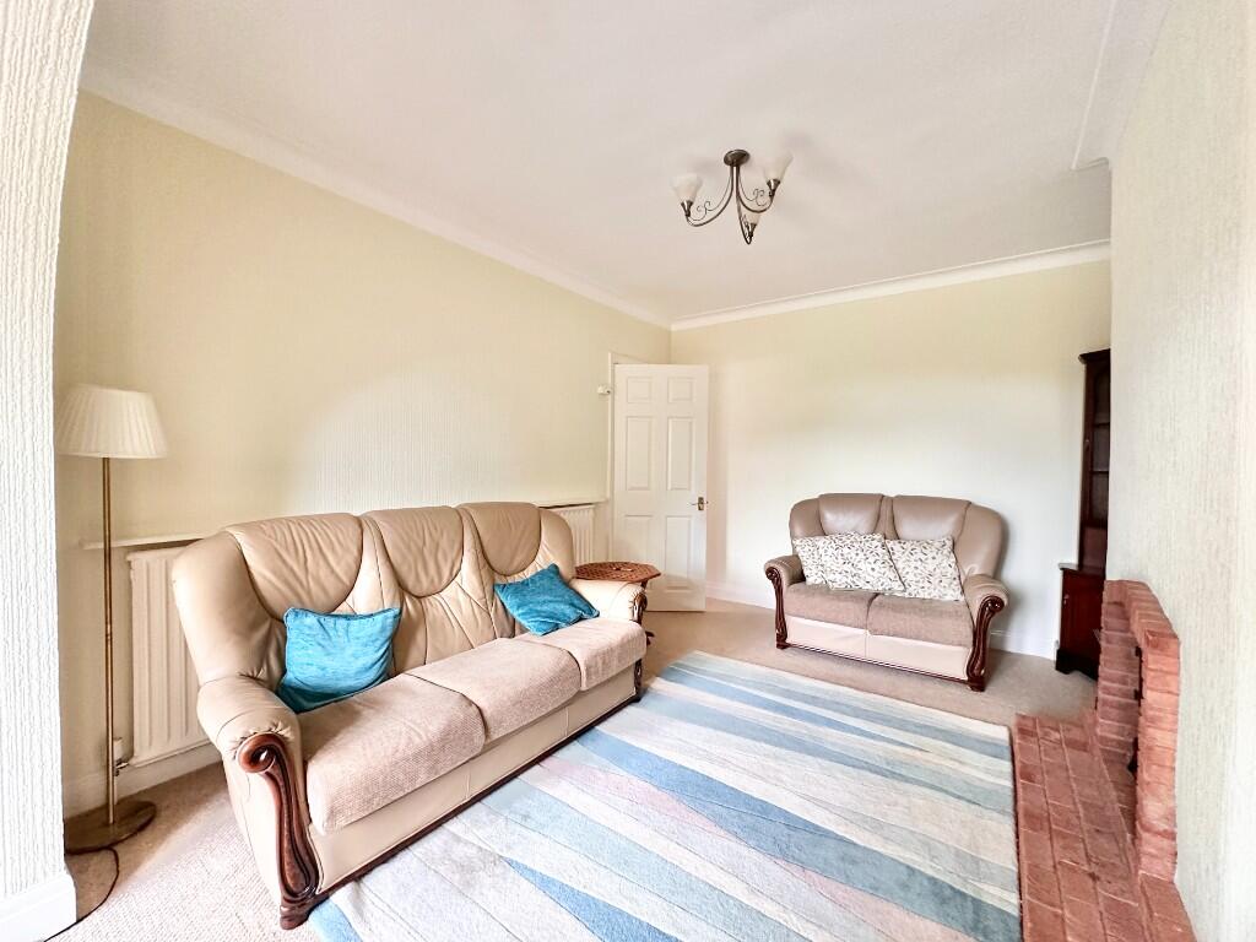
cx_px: 628
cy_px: 471
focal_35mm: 14
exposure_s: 1/60
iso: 320
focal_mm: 2.22
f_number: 2.2
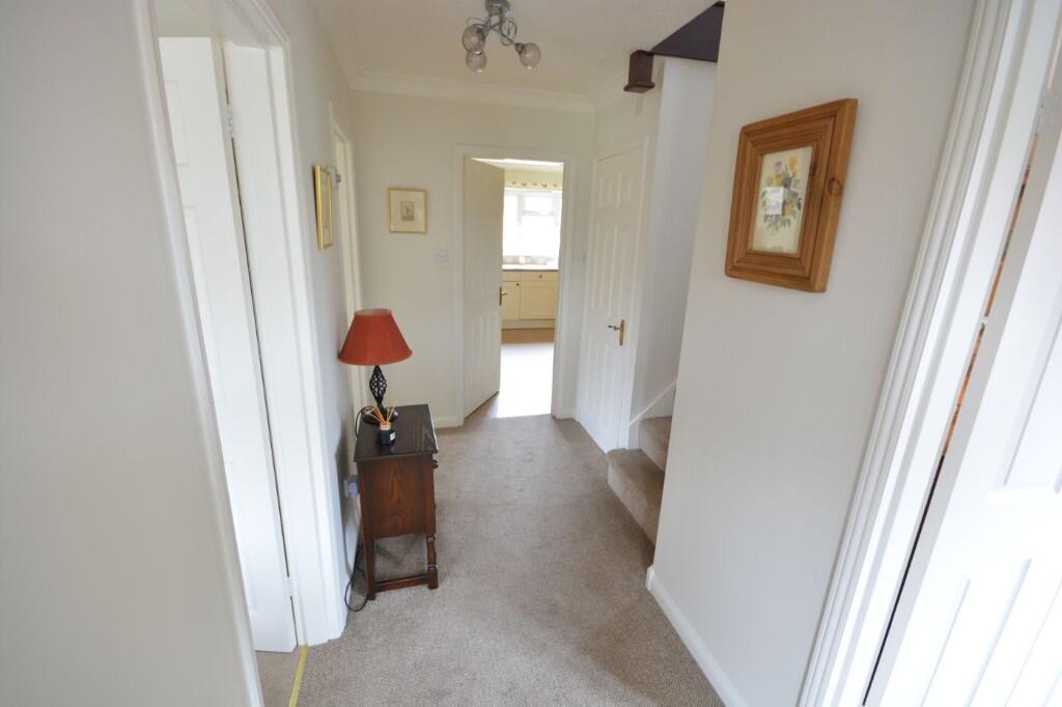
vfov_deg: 77.3
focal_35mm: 15
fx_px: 442
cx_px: 531
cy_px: 354
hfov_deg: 100.4
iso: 400
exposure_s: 1/1.6
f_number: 8
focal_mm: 10
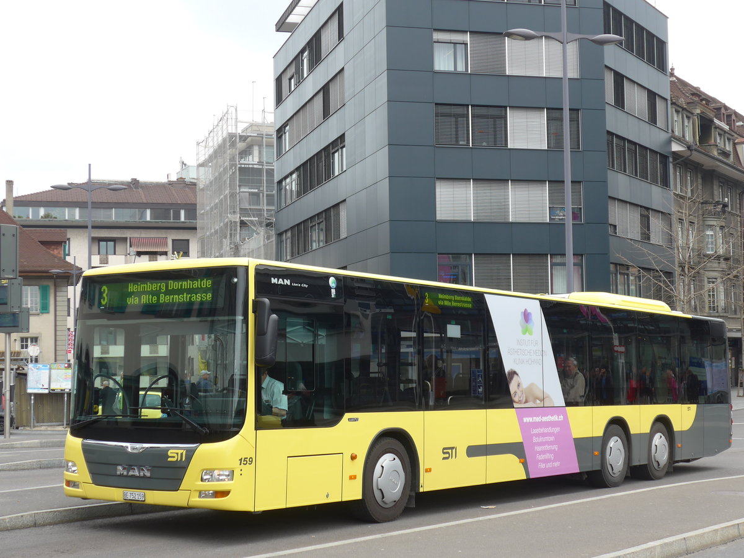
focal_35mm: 59
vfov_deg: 24.8
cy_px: 279
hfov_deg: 32.7
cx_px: 372
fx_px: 1268
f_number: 3.5
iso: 80
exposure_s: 1/250
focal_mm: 12
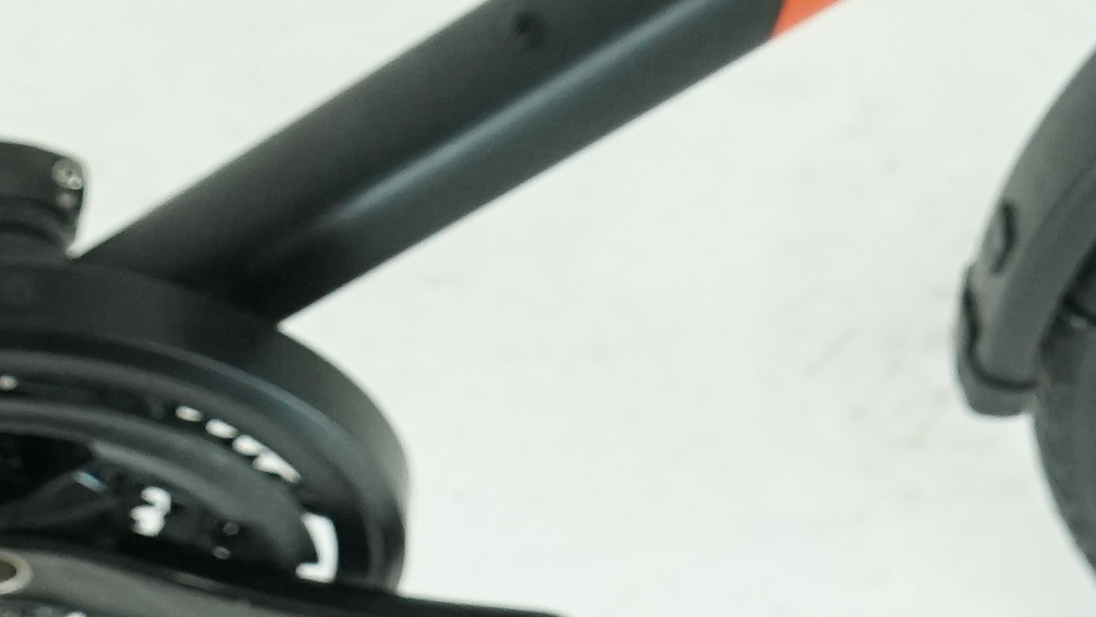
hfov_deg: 12.3
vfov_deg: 6.6
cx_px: 294
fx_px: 5086
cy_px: -835
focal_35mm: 175
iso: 1600
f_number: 5.6
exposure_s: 1/200
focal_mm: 28
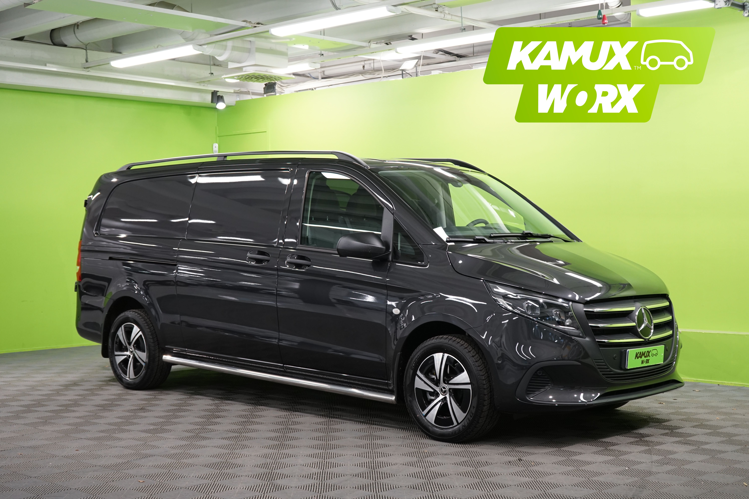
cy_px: 250
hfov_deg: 38.2
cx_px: 374
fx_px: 1082
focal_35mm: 52
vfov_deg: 26.0
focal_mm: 52
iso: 800
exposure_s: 1/40
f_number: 6.3
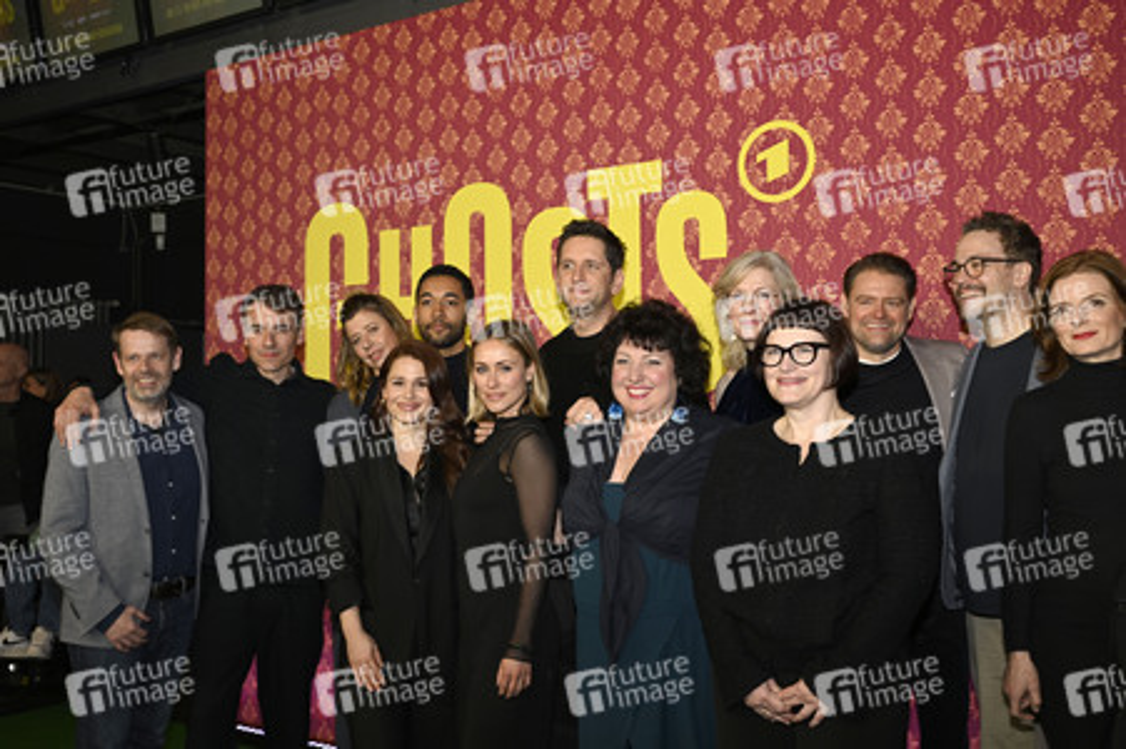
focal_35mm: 37
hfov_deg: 51.9
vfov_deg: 35.9
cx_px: 563
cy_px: 374
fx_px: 1156
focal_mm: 37
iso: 250
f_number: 4
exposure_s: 1/200
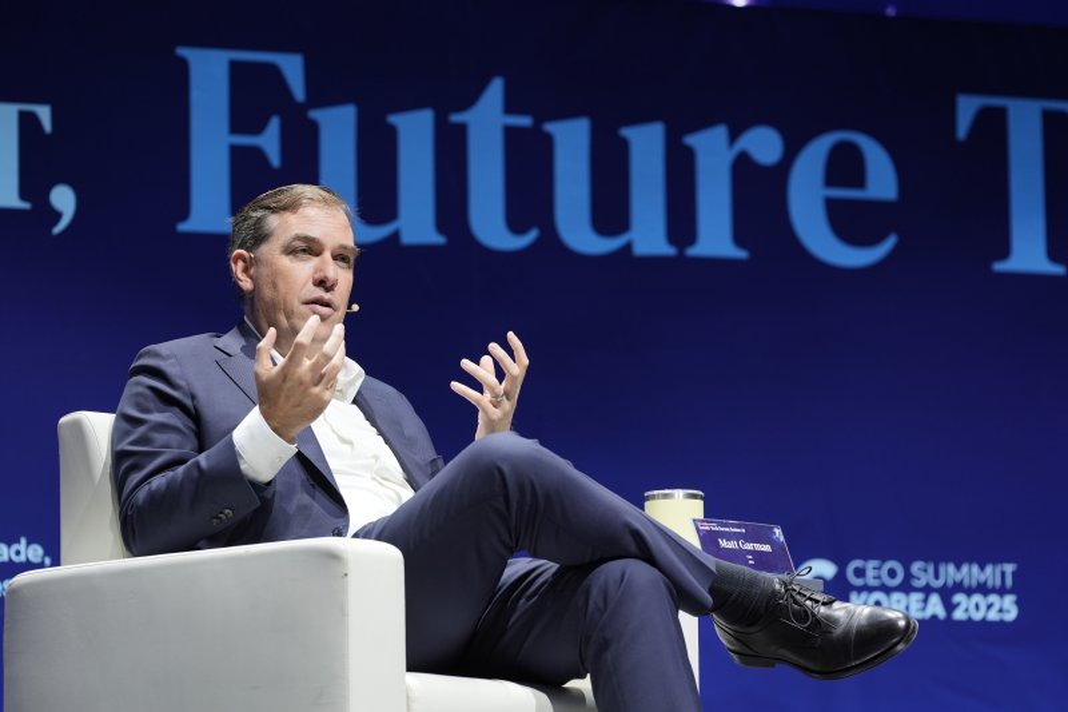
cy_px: 356
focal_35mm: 188
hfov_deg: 10.9
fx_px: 5576
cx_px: 534
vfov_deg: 7.3
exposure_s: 1/200
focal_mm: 188
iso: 800
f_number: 4
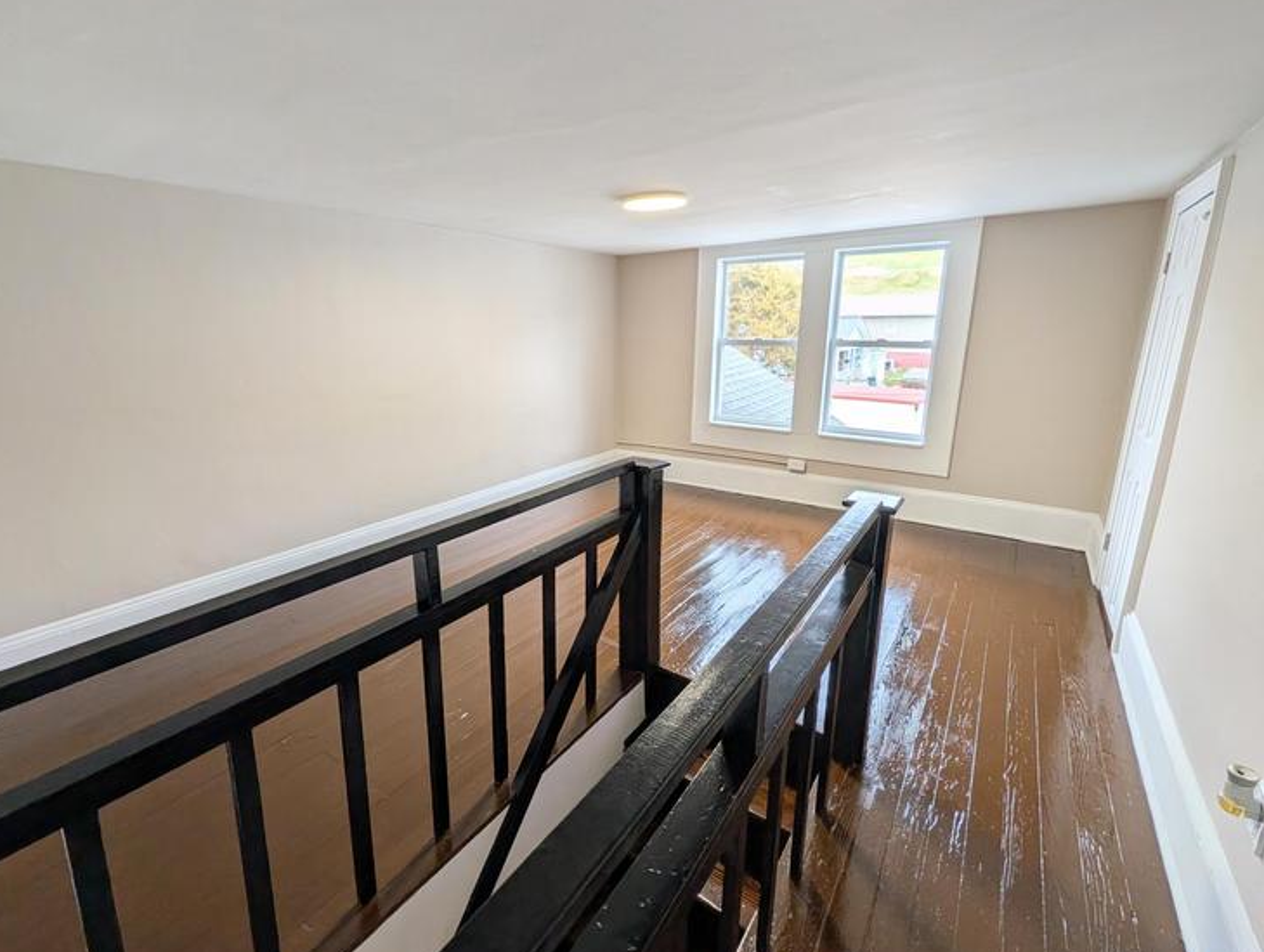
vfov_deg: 85.7
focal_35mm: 14
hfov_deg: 101.8
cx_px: 588
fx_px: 512
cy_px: 449
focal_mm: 2.02
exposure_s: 1/108
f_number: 1.7
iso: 45
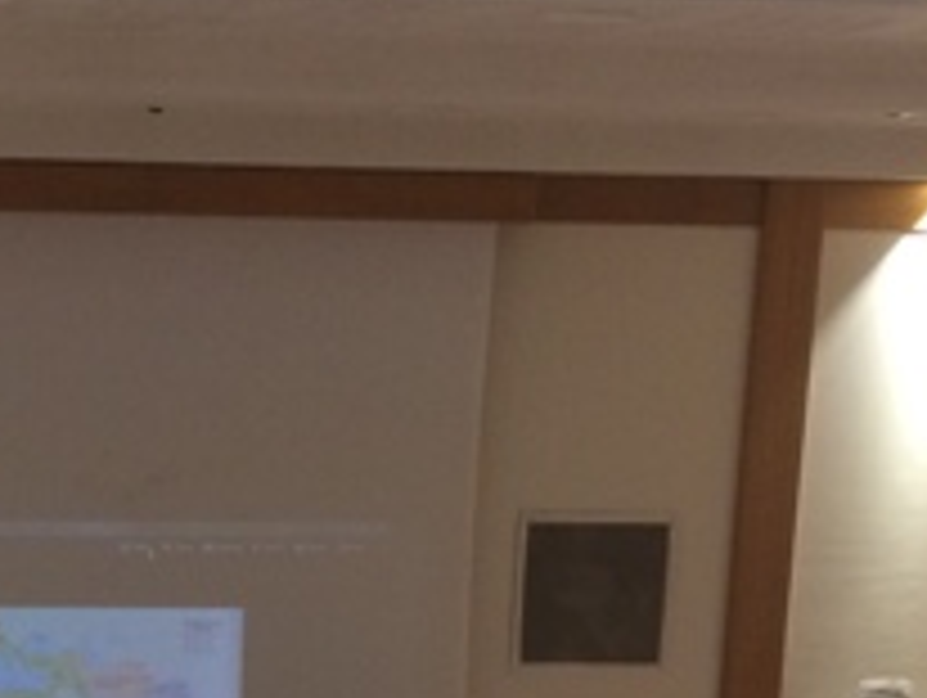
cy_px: 725
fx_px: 2413
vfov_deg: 16.1
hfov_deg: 21.3
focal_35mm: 90
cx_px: 104
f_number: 2.2
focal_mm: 4.15
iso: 160
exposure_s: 1/33
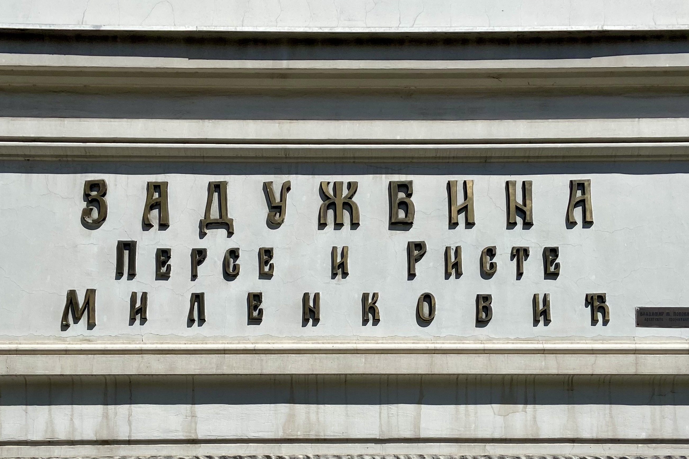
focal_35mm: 28
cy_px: 255
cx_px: 347
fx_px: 536
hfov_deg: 65.5
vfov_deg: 46.3
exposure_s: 1/6061
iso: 32
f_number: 1.8
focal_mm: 4.25
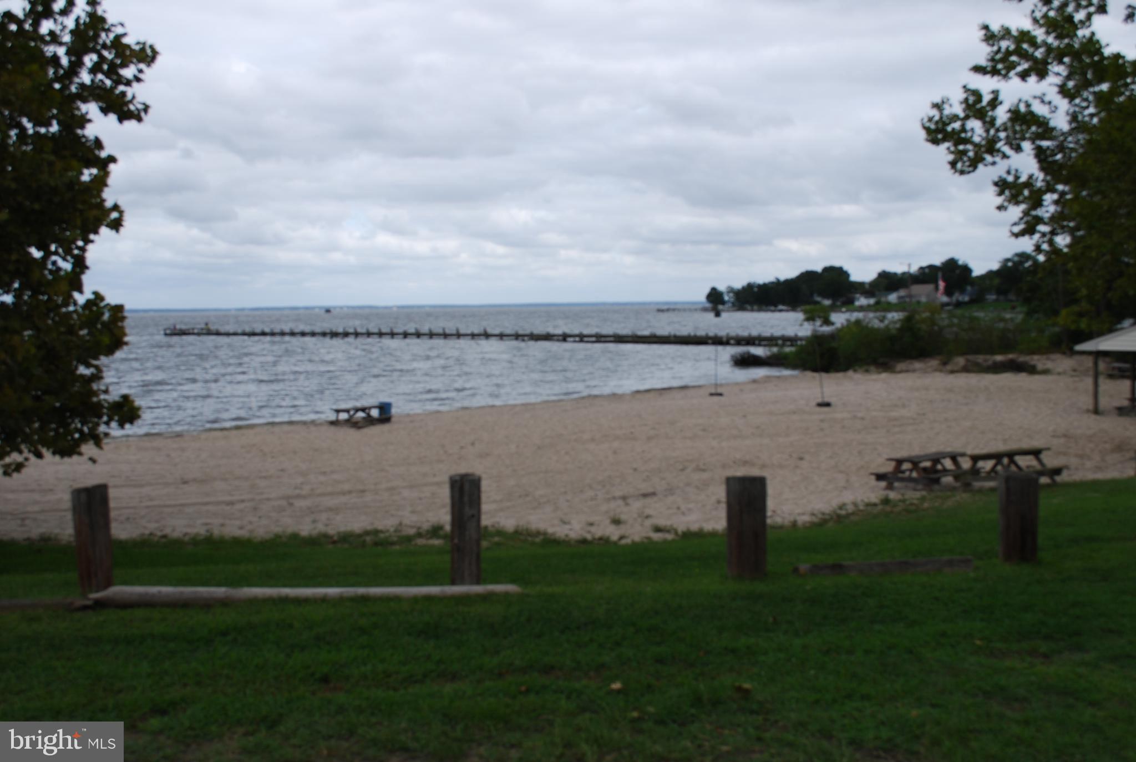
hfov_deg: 53.0
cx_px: 568
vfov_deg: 37.0
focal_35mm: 36
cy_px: 381
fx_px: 1138
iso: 100
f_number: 7.1
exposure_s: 1/200
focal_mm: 24
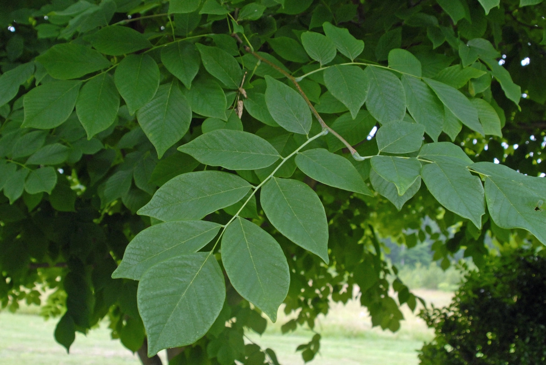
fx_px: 638
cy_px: 182
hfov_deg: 46.4
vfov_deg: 32.0
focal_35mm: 42
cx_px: 273
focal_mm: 28
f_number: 5.6
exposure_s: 1/125
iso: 400
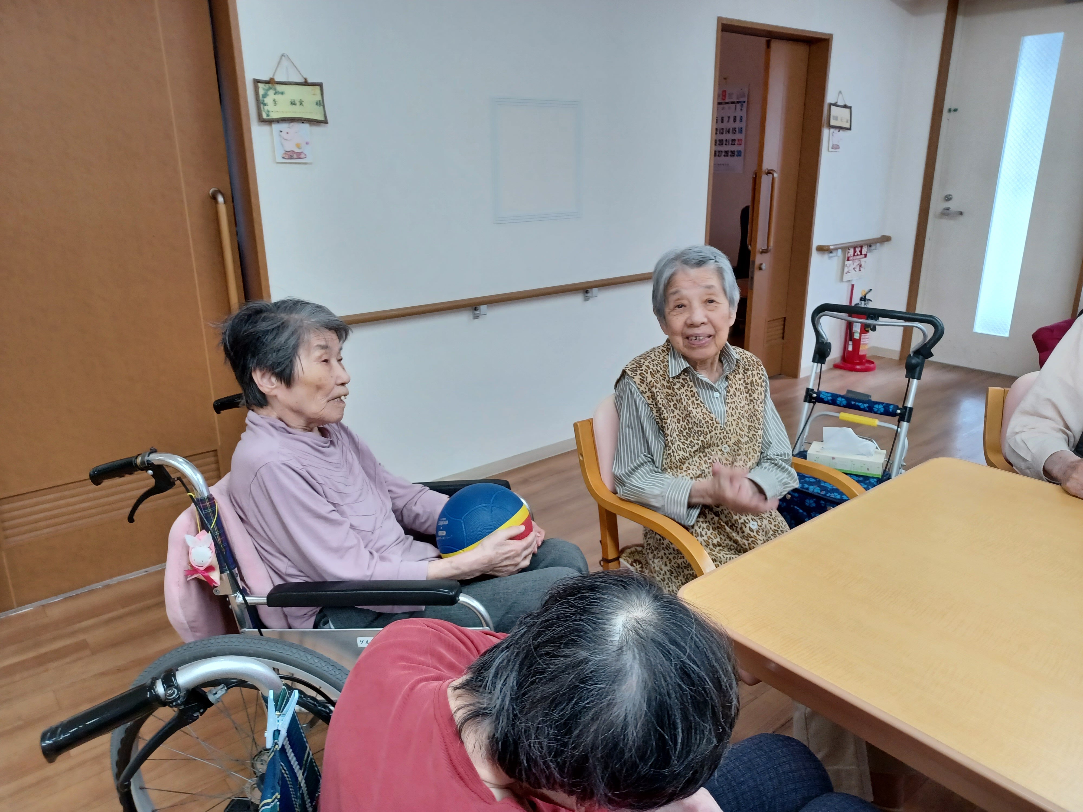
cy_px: 406
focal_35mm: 25
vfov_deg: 54.9
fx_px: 782
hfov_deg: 69.4
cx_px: 542
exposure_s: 1/40
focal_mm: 4.6
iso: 320
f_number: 1.8
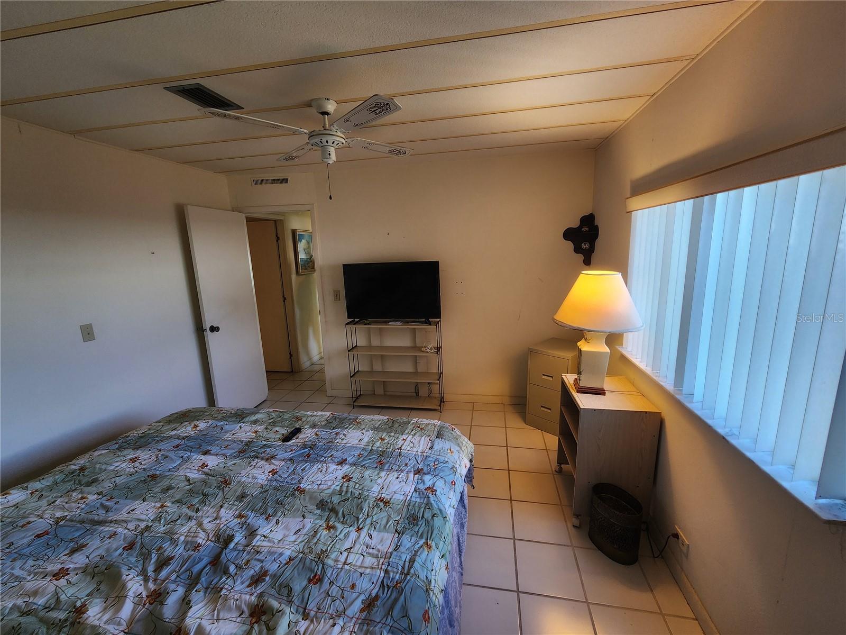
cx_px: 423
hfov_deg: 106.2
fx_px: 318
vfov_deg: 89.9
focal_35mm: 13
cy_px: 318
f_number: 2.2
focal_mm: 2.2
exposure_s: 1/60
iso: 80
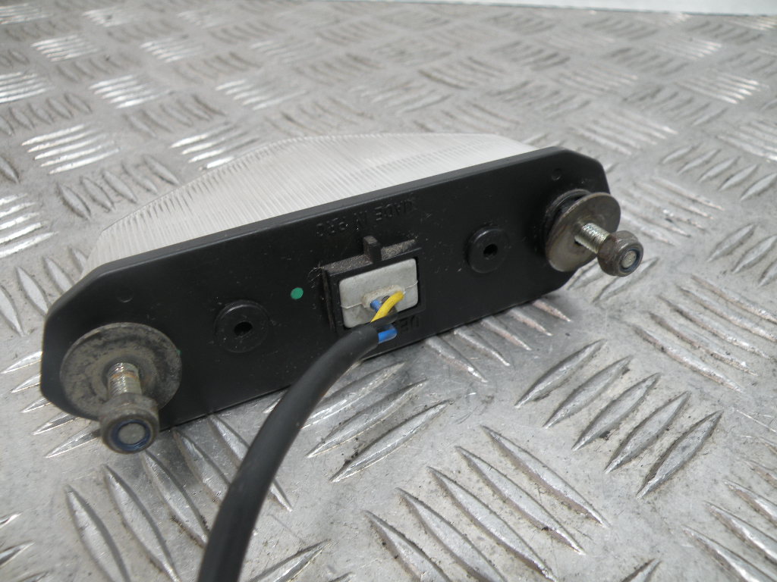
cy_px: 291
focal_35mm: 27
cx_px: 388
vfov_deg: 51.4
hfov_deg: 65.3
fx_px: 606
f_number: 2.8
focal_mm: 4.7
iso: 66
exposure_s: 1/60.6
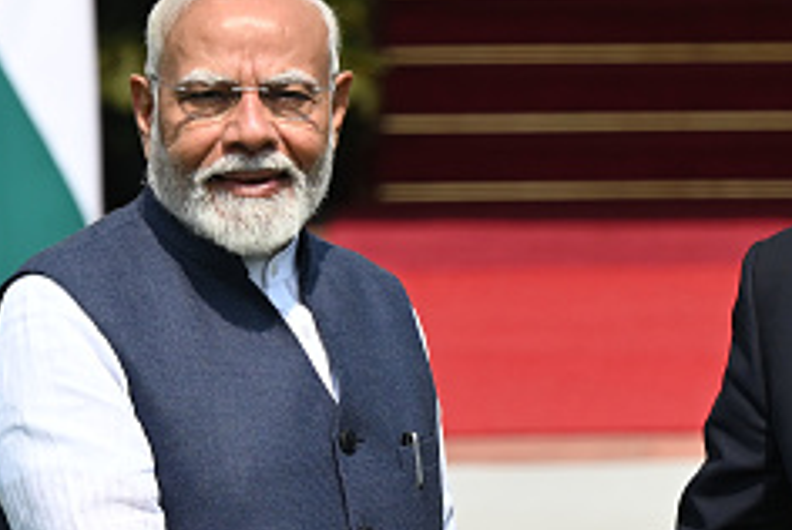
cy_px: 396
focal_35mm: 377
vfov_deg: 3.7
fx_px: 8304
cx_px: 409
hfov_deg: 5.5
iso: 200
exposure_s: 1/1600
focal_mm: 150
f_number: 5
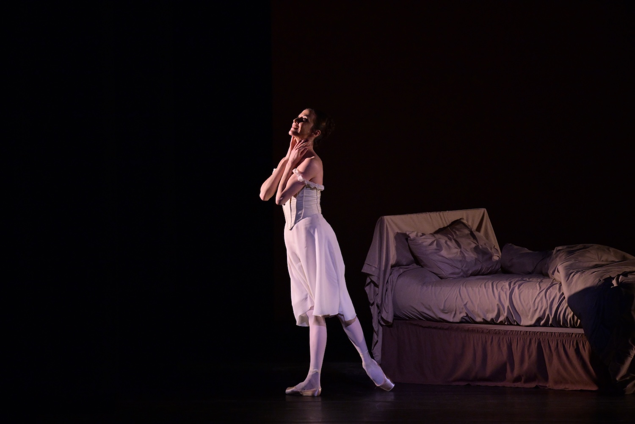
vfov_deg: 3.3
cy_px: 212
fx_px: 7408
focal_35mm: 420
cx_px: 318
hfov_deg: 4.9
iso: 3200
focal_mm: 420
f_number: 4
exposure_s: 1/400
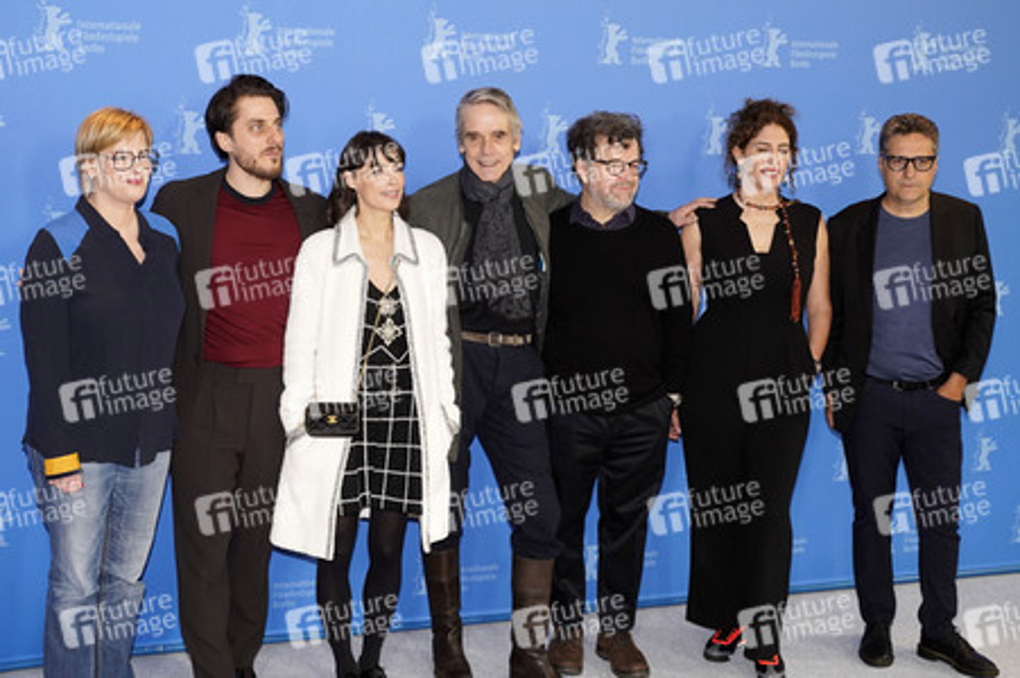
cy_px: 339
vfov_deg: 26.4
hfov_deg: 38.9
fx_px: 1444
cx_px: 510
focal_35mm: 51
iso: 1600
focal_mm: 51
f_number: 4.5
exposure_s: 1/200
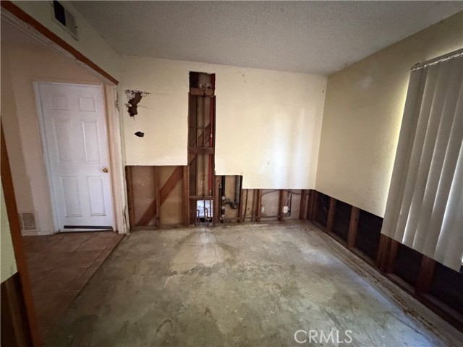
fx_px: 187
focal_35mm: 14
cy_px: 174
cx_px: 232
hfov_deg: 102.1
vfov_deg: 85.7
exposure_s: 1/40
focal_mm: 2.22
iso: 1600
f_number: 2.2
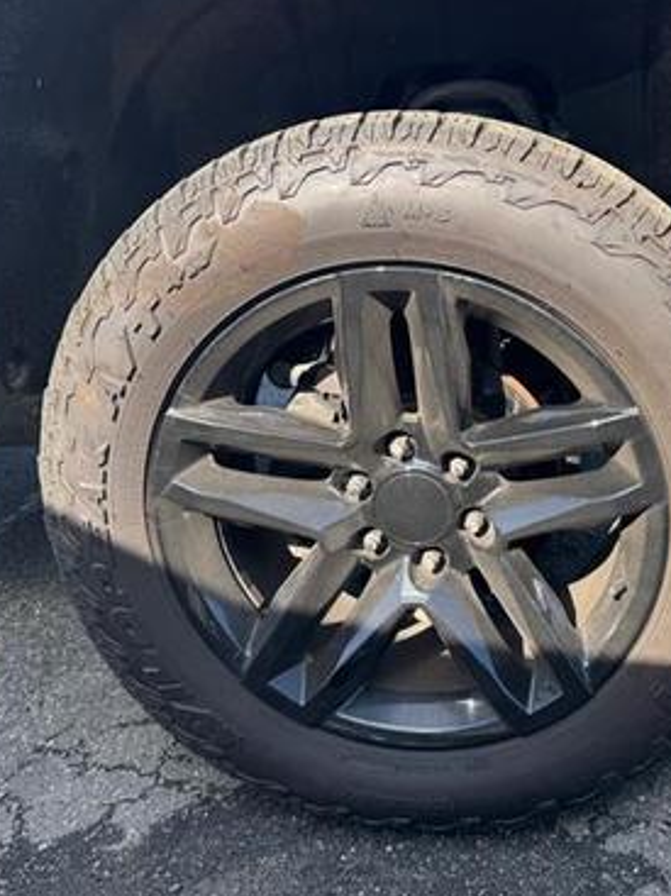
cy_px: 437
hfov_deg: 42.2
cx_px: 464
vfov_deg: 55.4
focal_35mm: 33
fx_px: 853
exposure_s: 1/995
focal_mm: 6.76
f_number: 1.78
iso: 80
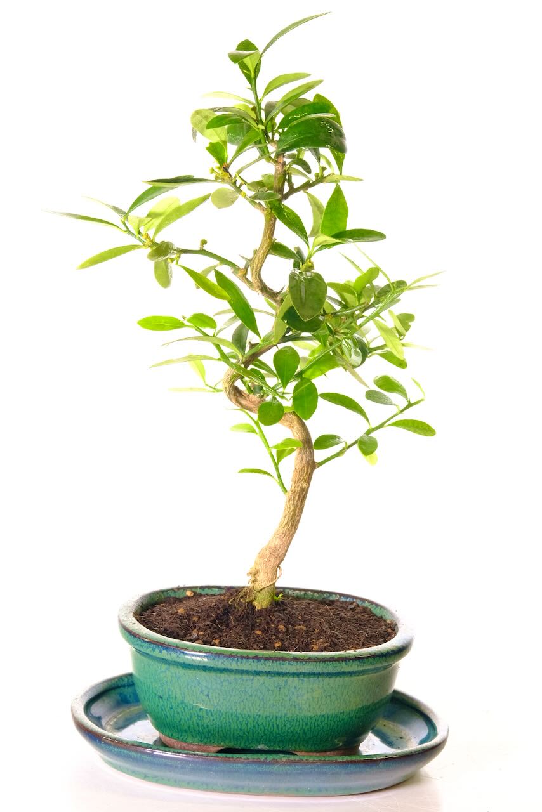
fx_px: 2505
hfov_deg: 12.3
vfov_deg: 18.4
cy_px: 406
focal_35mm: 111
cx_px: 271
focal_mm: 74.1
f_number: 11
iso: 1600
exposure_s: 1/13
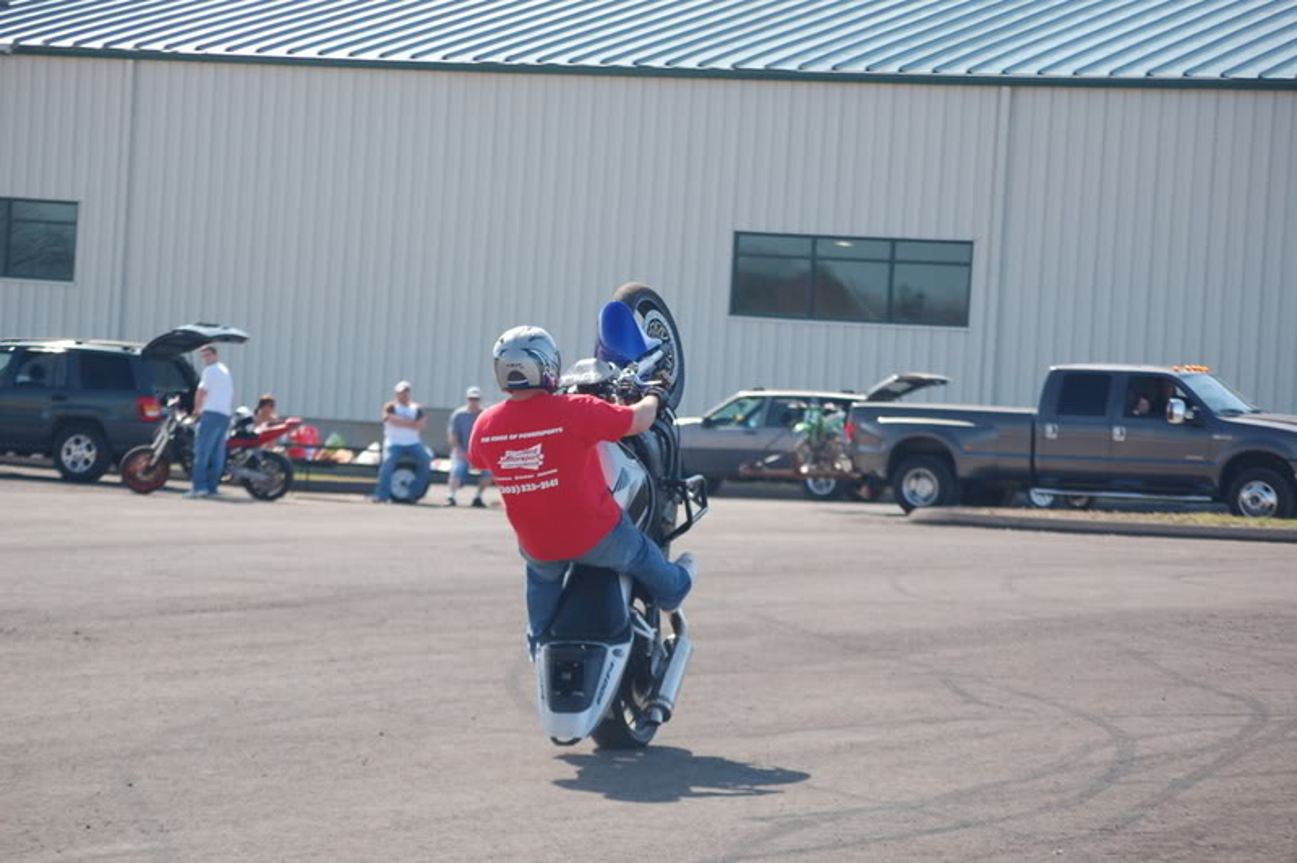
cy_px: 432
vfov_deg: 10.6
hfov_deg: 15.9
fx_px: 4644
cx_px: 648
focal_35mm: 129
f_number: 4.5
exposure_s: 1/320
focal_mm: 86
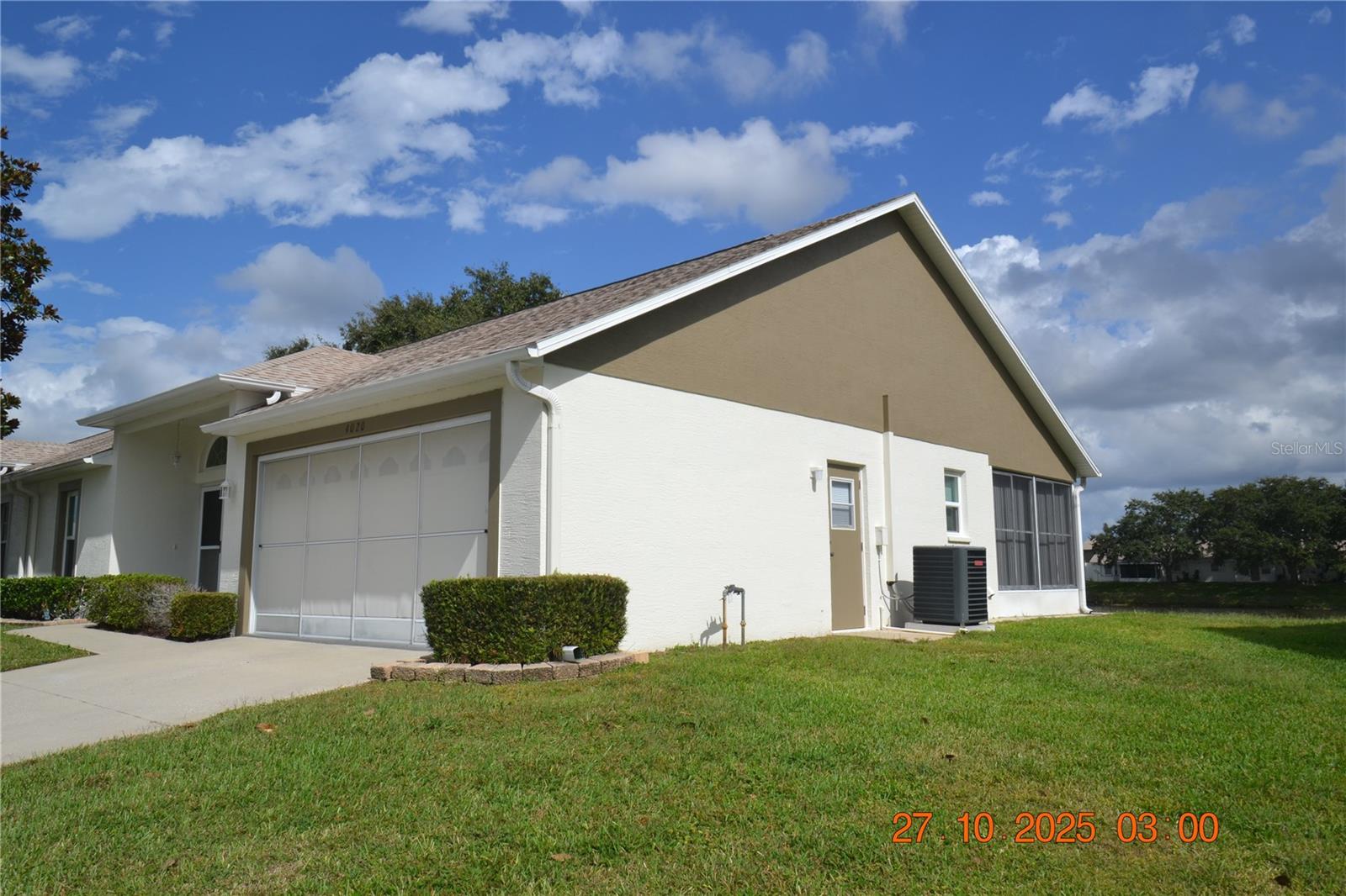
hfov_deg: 70.4
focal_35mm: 26
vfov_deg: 50.4
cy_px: 448
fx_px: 953
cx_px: 673
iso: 100
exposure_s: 1/320
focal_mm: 17
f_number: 9
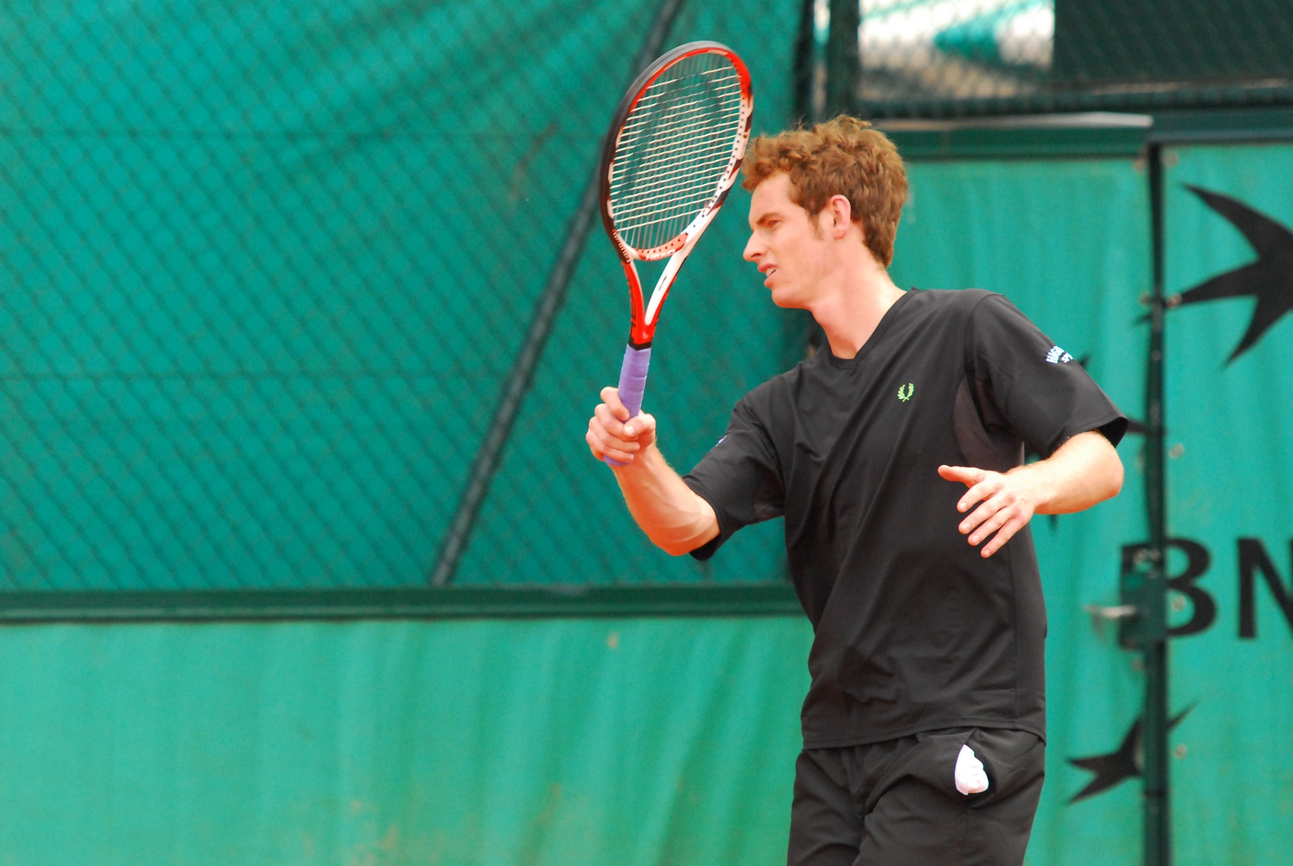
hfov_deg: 6.2
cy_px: 433
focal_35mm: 330
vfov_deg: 4.2
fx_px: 11867
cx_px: 646
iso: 800
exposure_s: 1/1250
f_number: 5
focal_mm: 220
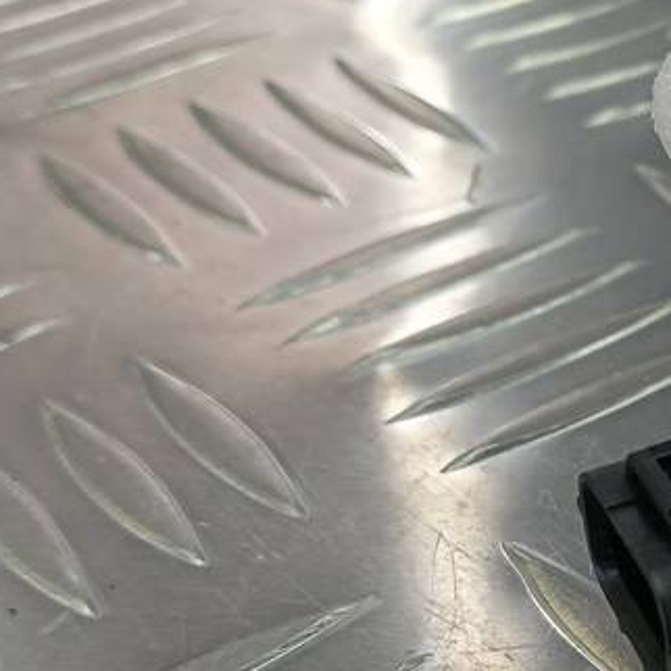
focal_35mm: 76
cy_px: 475
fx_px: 1667
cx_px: 921
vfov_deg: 22.6
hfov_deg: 20.4
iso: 80
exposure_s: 1/50
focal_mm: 4.11
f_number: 1.6
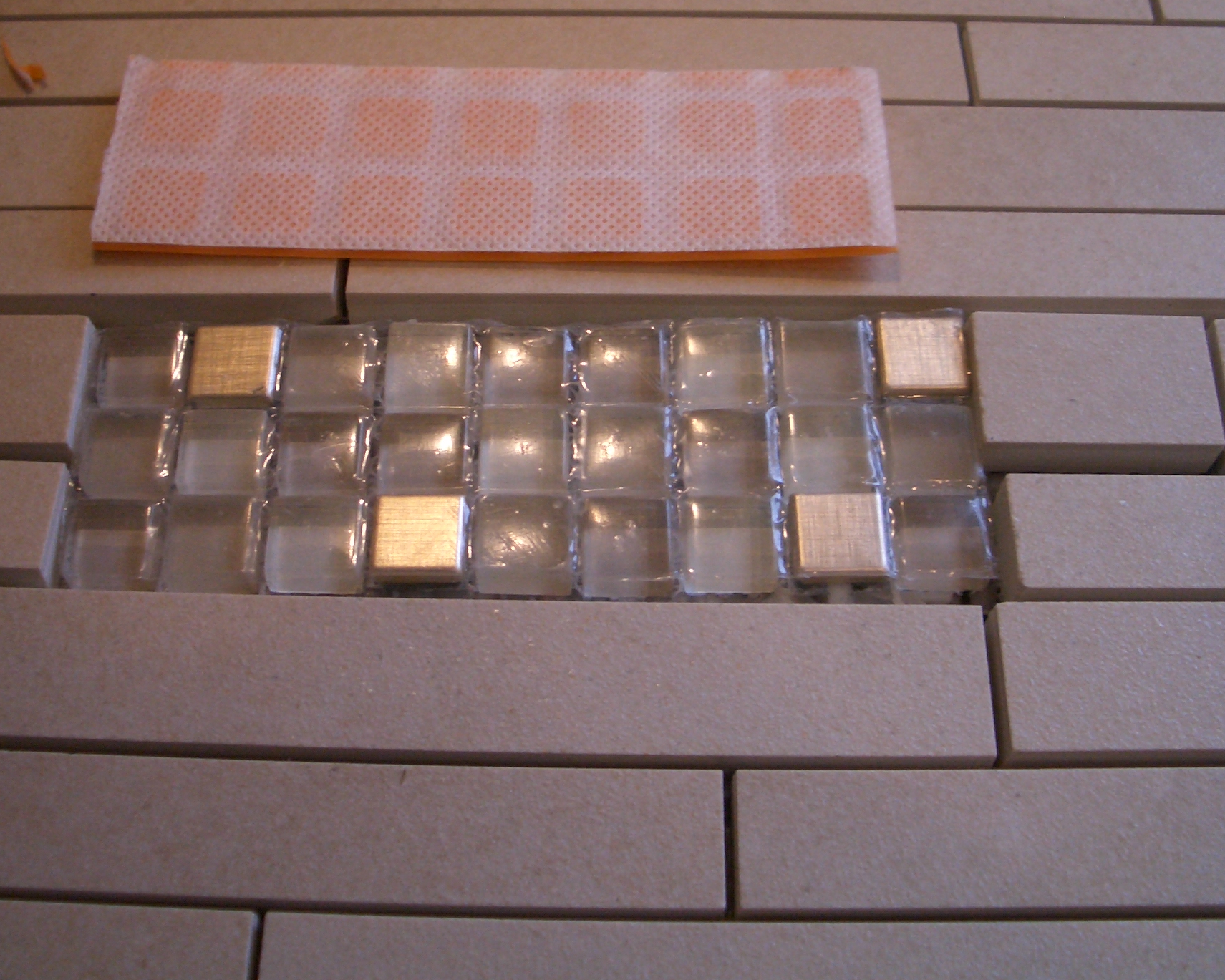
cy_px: 398
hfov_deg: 40.3
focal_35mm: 46
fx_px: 1668
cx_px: 560
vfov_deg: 32.7
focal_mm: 5.8
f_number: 2.6
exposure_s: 1/60
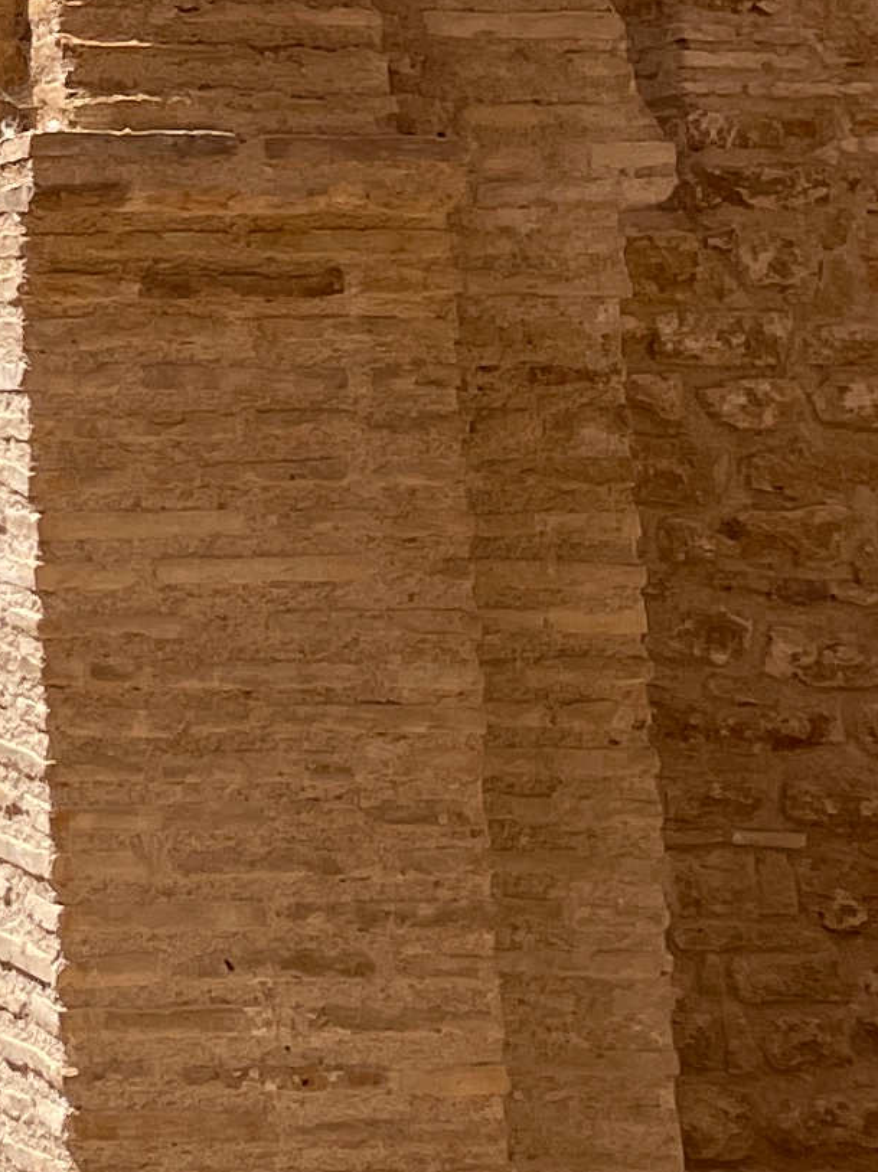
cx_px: -1276
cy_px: -548
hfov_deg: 10.0
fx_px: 4366
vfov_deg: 14.3
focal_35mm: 129
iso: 32
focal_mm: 4.2
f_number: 1.6
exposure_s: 1/4132
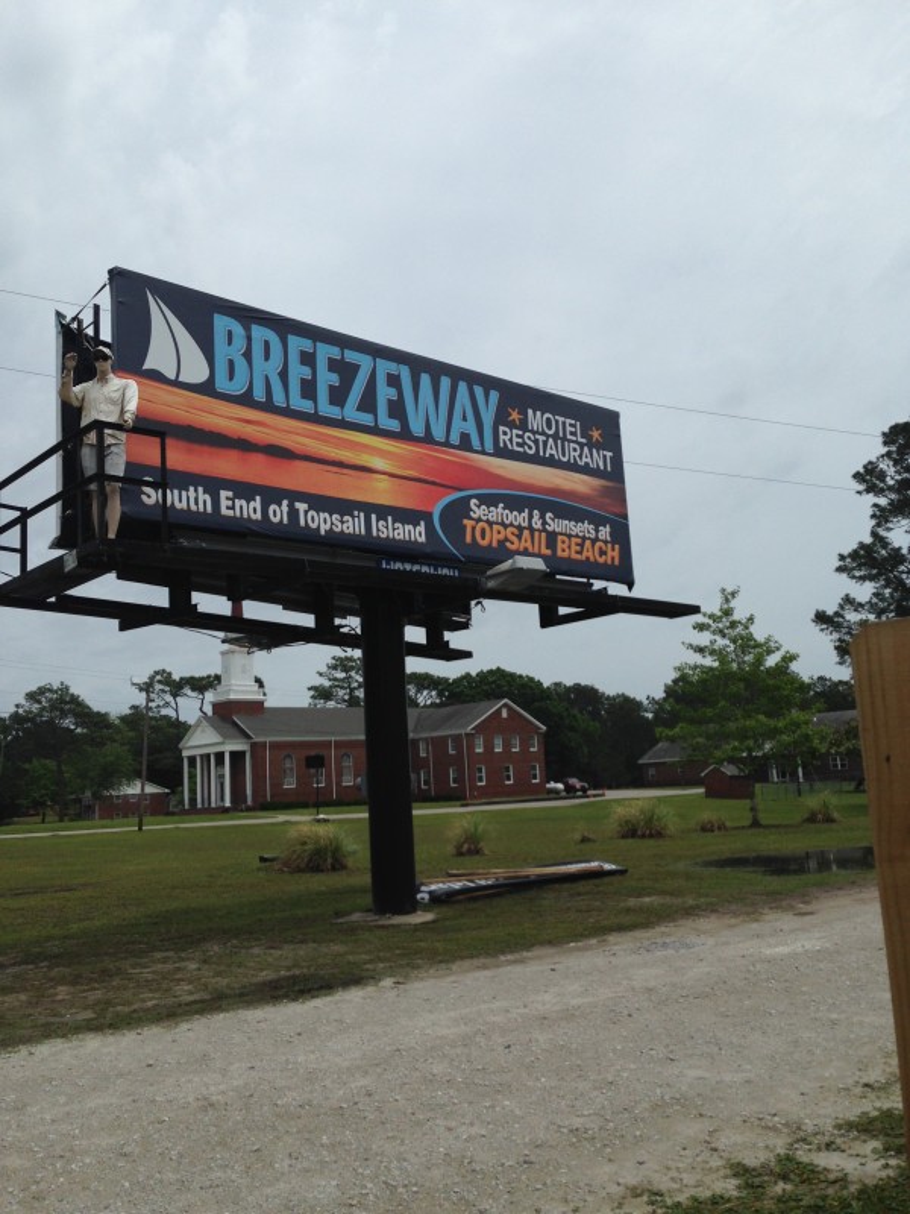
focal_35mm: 33
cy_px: 607
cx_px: 455
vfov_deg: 55.4
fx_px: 1157
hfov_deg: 42.9
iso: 50
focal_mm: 4.12
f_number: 2.4
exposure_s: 1/4926
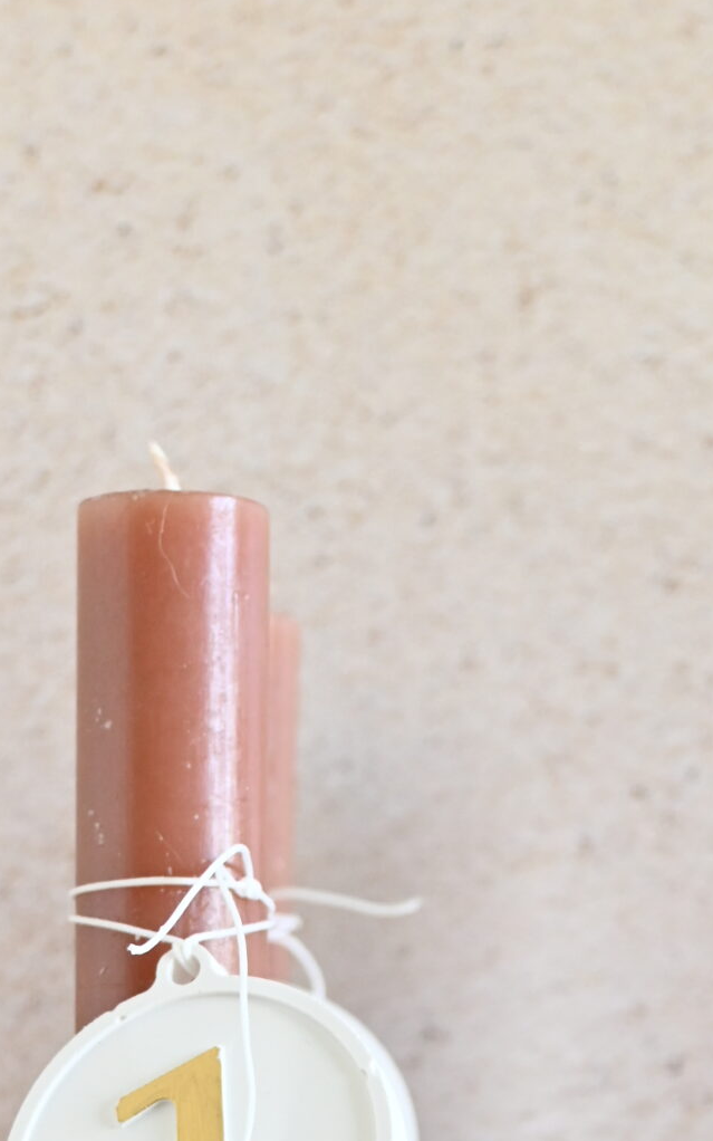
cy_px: 1317
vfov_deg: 16.7
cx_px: 589
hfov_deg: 10.8
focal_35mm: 121
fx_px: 3750
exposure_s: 1/50
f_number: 5
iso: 640
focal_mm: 31.5
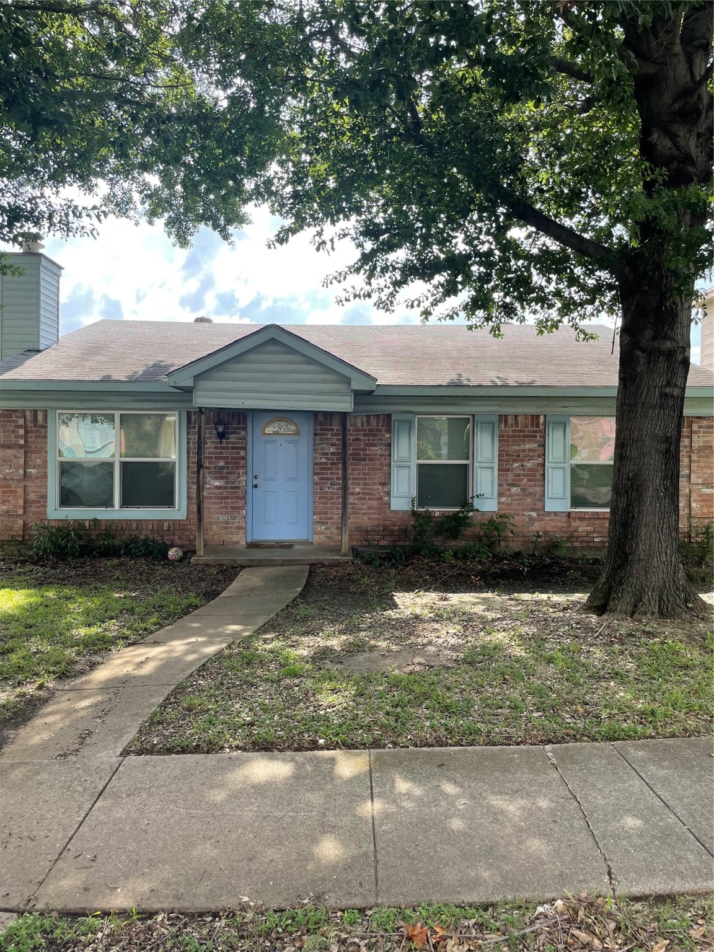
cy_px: 476
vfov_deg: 67.3
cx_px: 357
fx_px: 715
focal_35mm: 26
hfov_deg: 53.1
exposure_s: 1/963
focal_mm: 4.2
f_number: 1.6
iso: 32
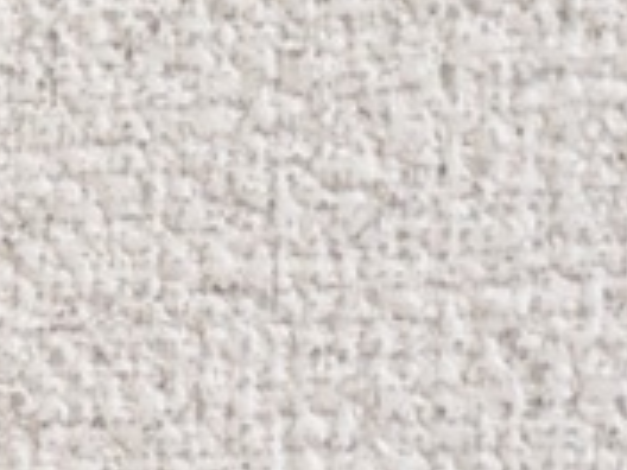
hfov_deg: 6.7
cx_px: -1026
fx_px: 5035
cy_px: 1243
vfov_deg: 5.1
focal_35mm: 278
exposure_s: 1/40
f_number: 1.89
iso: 157
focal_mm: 5.43
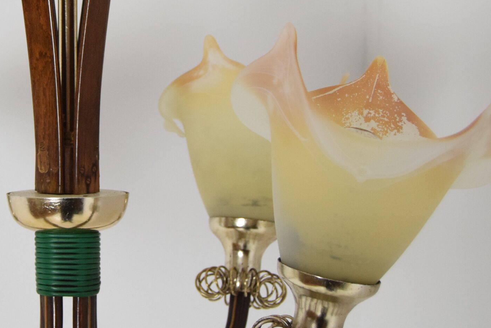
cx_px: 79
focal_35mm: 83
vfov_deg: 16.4
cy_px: 90
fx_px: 1133
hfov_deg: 24.0
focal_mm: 26
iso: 1600
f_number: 5
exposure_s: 1/100
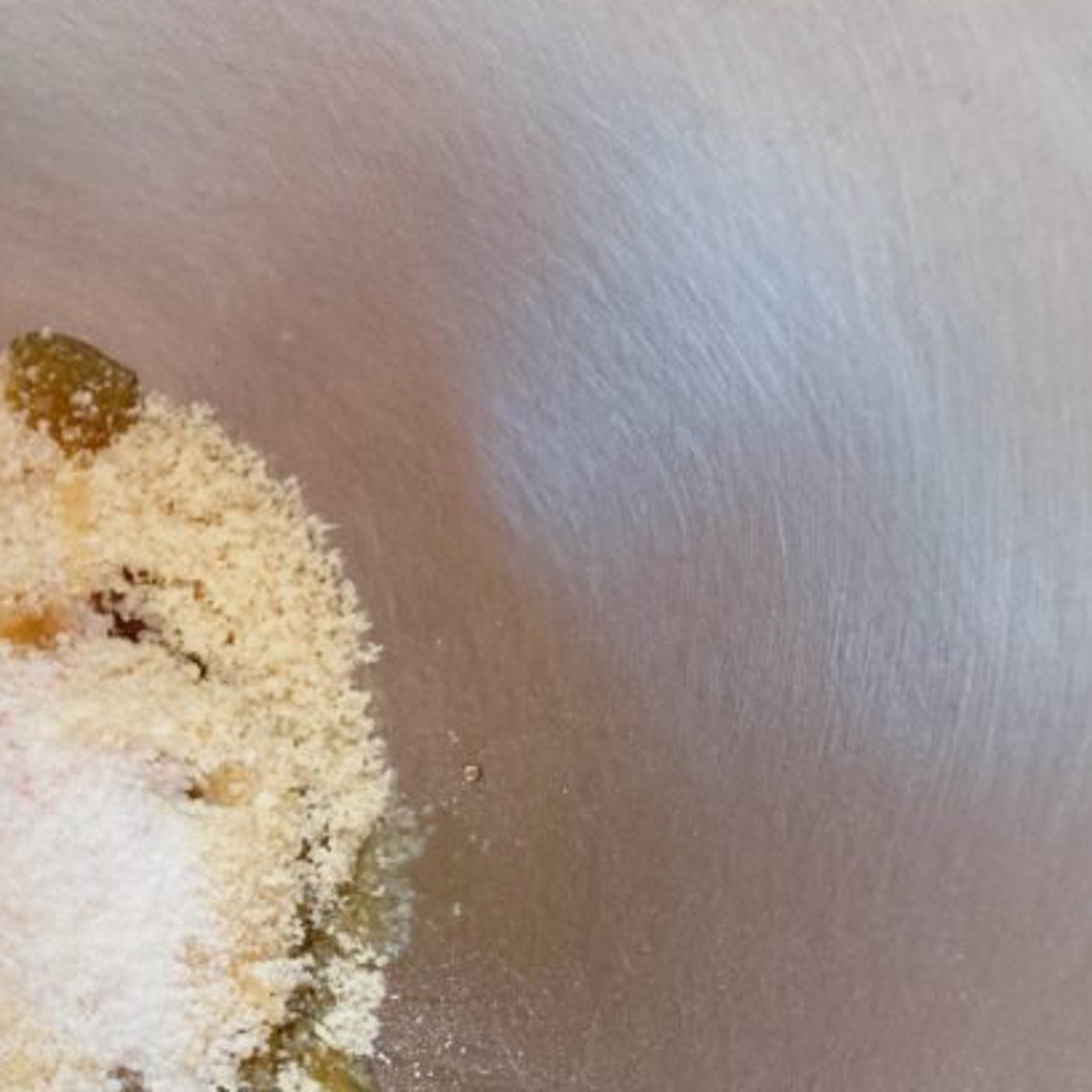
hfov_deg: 24.8
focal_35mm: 62
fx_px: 2213
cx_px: -243
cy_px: 857
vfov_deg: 27.2
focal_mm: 3.99
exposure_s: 1/50
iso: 50
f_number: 1.8
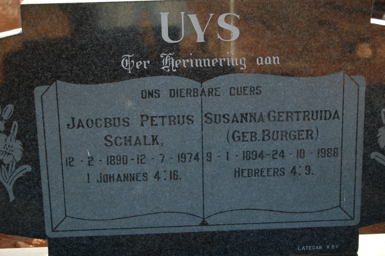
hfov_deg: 24.6
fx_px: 882
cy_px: 128
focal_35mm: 82
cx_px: 192
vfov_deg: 16.5
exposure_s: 1/125
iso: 200
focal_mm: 55
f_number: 5.6
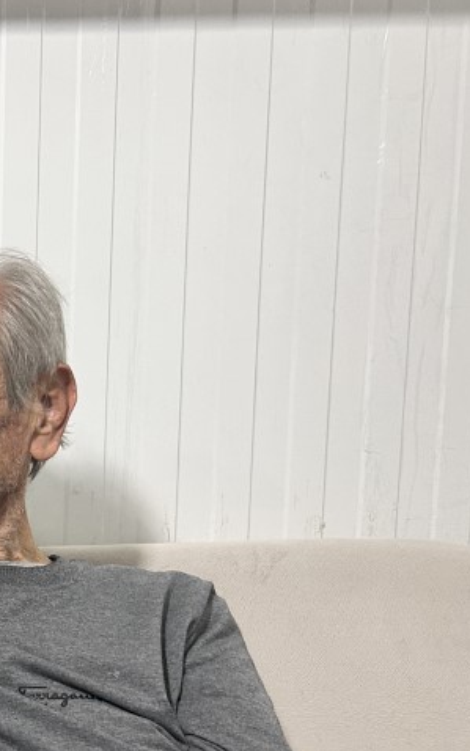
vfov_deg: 34.2
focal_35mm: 59
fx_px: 1208
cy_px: 511
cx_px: -289
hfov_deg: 18.7
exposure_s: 1/50
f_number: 1.5
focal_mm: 5.7
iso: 125
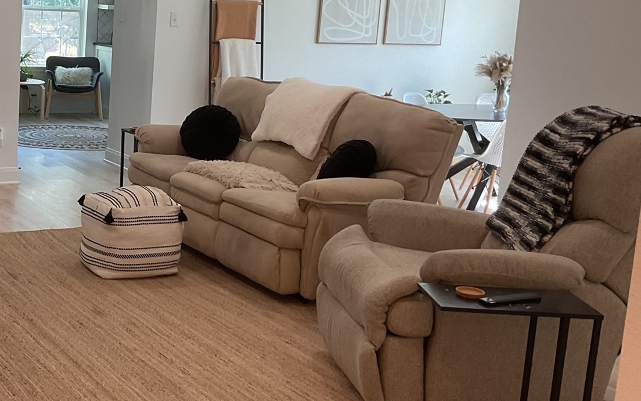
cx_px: 81
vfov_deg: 22.7
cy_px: 152
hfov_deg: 34.0
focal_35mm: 57
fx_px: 996
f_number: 1.8
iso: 50
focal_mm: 3
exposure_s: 1/60
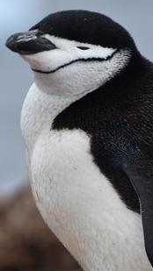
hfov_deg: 1.8
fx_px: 4951
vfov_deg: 3.1
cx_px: 116
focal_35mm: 687
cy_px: 211
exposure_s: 1/2000
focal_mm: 250
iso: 400
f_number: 7.1
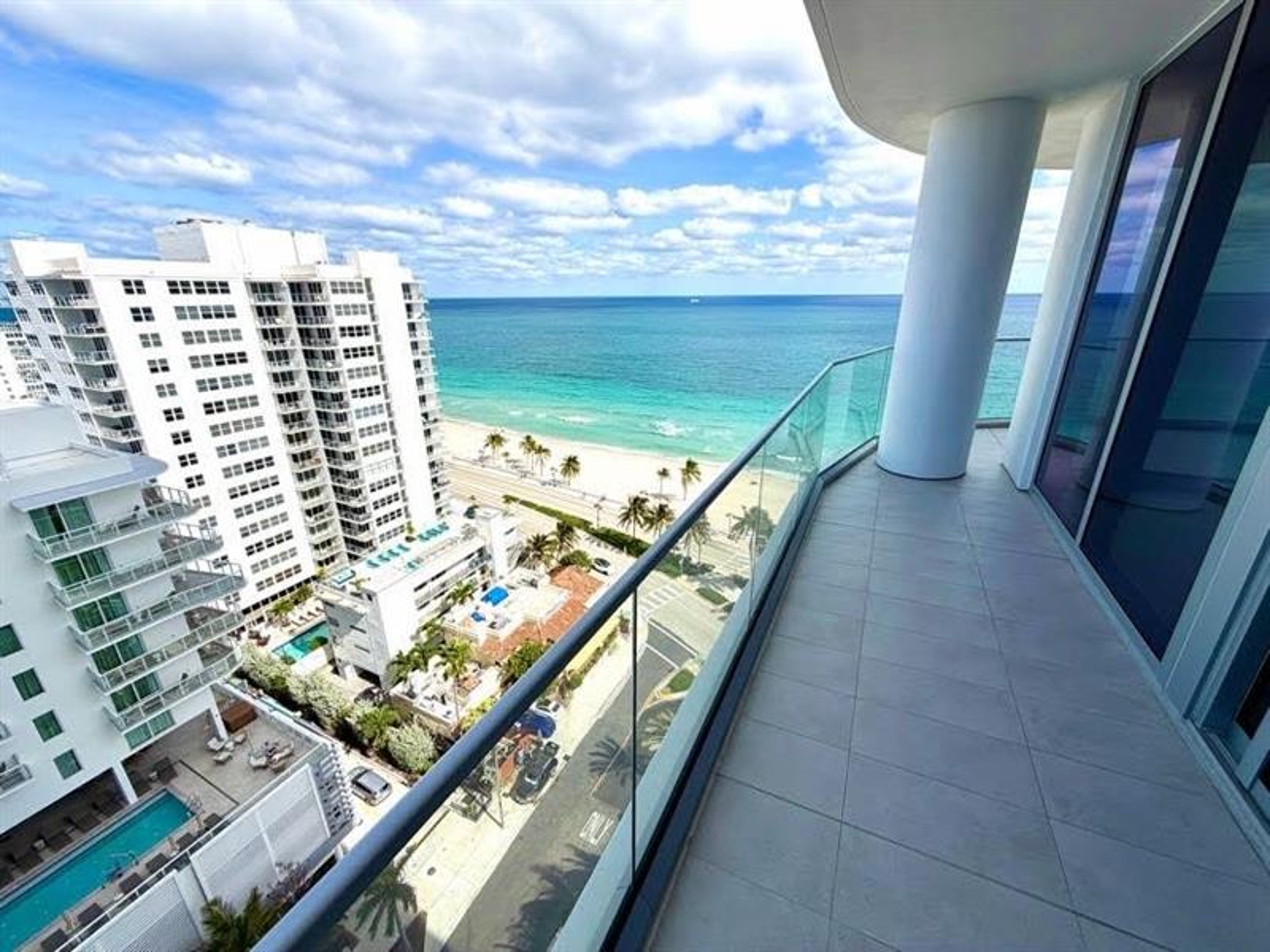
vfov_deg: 85.7
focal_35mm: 14
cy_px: 476
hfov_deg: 102.1
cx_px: 635
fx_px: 514
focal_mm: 2.22
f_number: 2.2
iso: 20
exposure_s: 1/1464
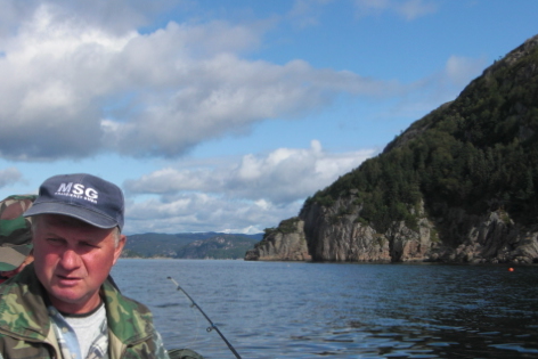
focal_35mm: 55
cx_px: 226
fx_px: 822
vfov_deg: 24.5
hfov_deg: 36.2
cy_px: 236
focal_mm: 6.9
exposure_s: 1/200
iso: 50
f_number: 8
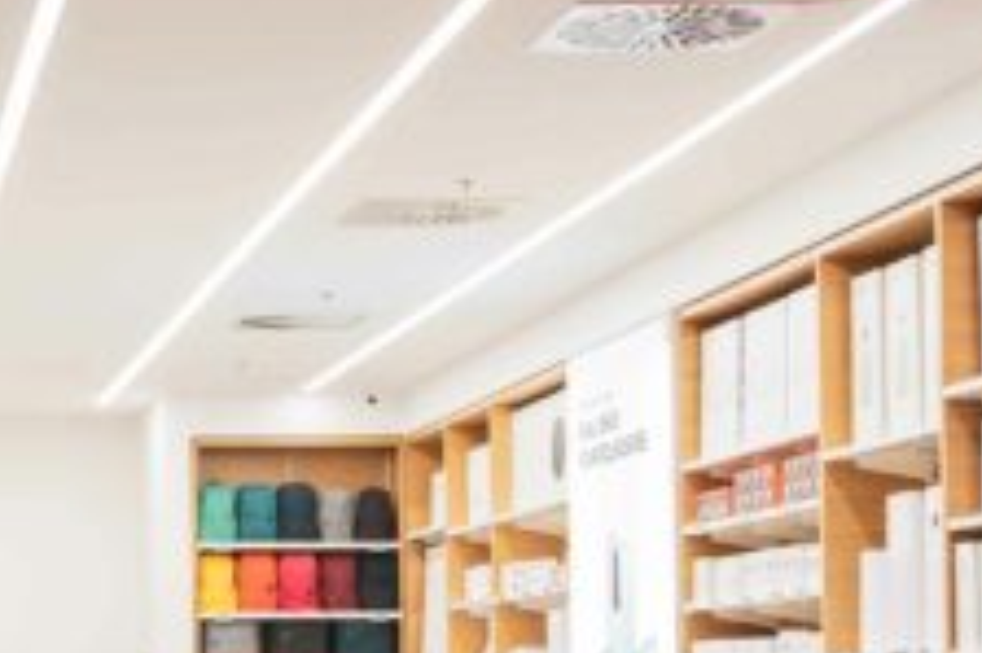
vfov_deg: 11.2
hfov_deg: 16.1
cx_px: -215
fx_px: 3318
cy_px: 550
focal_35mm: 122
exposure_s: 1/400
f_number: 2.8
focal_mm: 26.6
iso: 1000
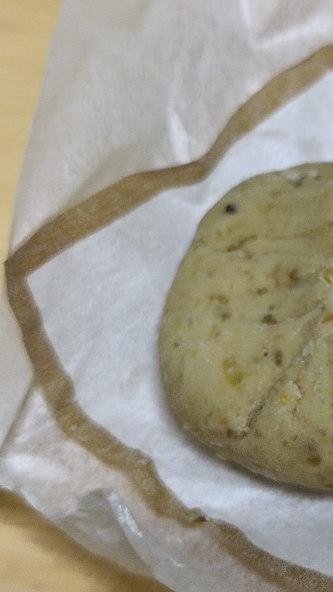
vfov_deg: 29.0
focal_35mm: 73
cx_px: 381
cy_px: 296
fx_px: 1145
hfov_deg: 16.0
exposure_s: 1/60
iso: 250
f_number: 1.7
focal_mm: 4.7
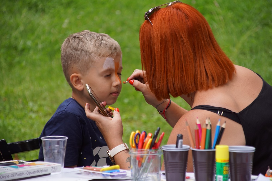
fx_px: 1587
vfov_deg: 6.5
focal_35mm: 210
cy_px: 90
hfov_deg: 9.8
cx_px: 136
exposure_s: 1/250
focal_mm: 140
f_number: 5.6
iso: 500
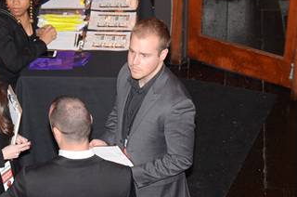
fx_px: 1062
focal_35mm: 129
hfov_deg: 15.9
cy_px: 144
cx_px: 84
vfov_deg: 10.6
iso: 1250
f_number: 4.5
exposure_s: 1/20
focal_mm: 50
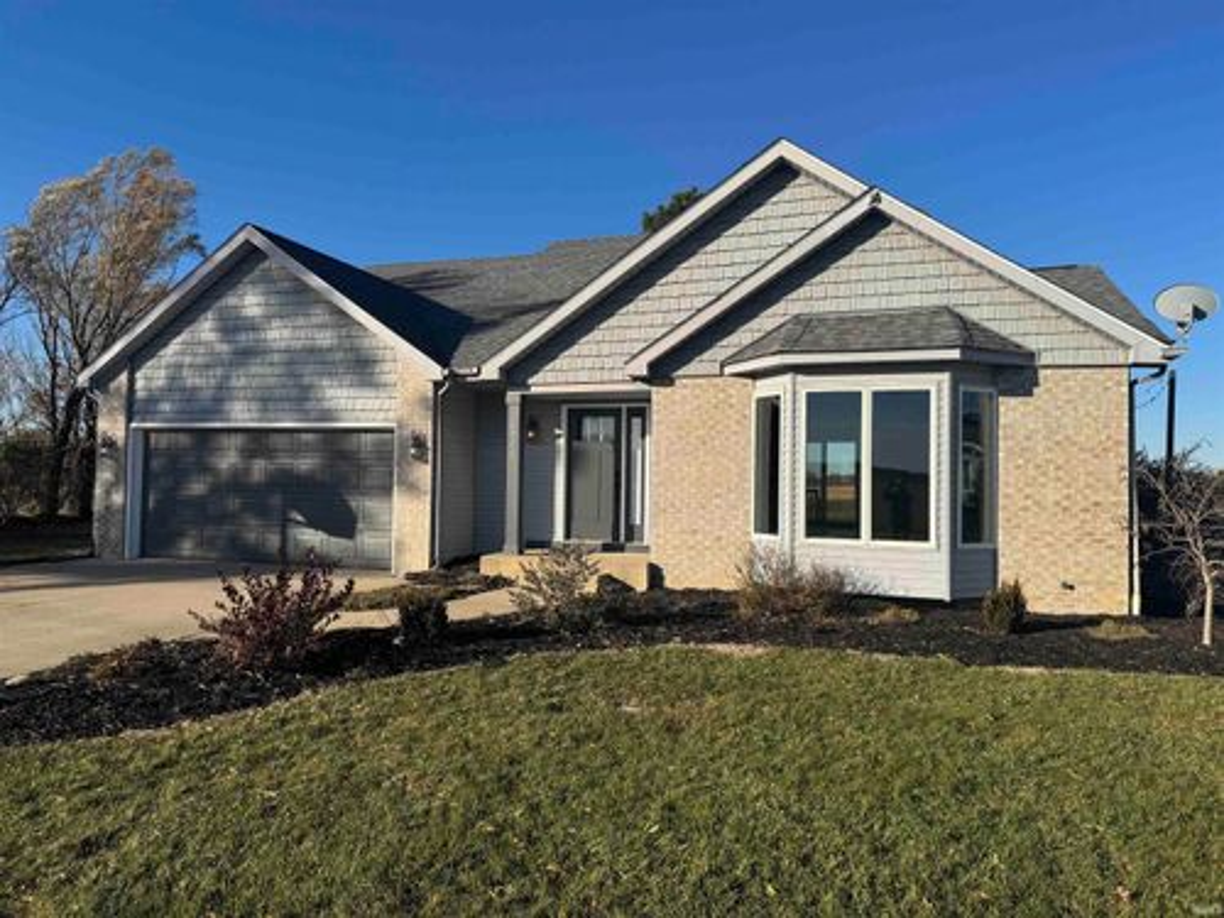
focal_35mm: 24
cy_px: 459
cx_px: 612
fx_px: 849
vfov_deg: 56.8
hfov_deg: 71.6
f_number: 1.78
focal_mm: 6.76
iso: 80
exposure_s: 1/4608
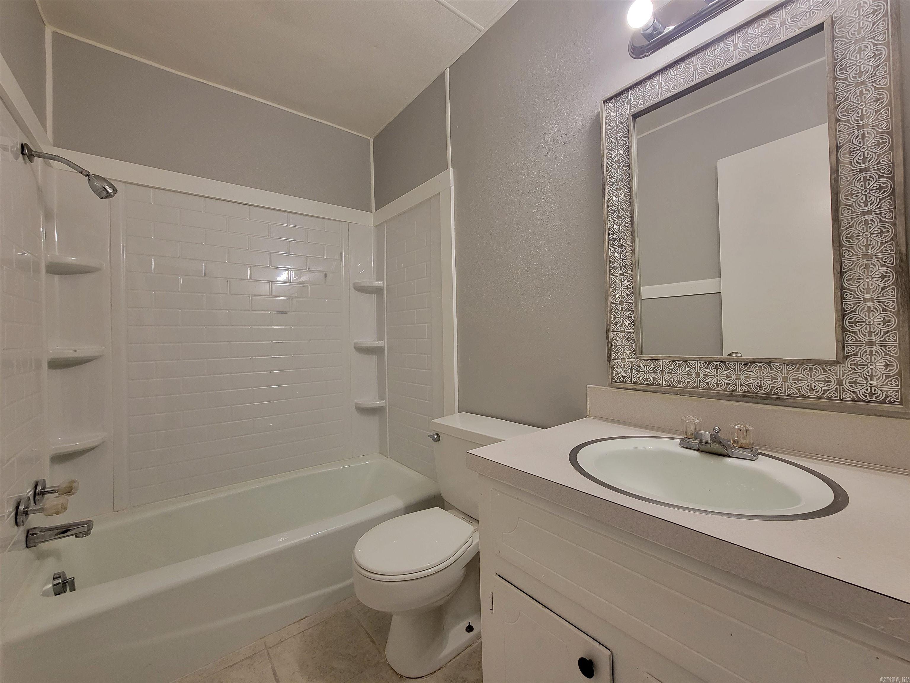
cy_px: 342
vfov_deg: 89.9
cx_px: 455
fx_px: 342
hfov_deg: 106.2
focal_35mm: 13
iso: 160
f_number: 2.2
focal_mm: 2.2
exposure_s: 1/60
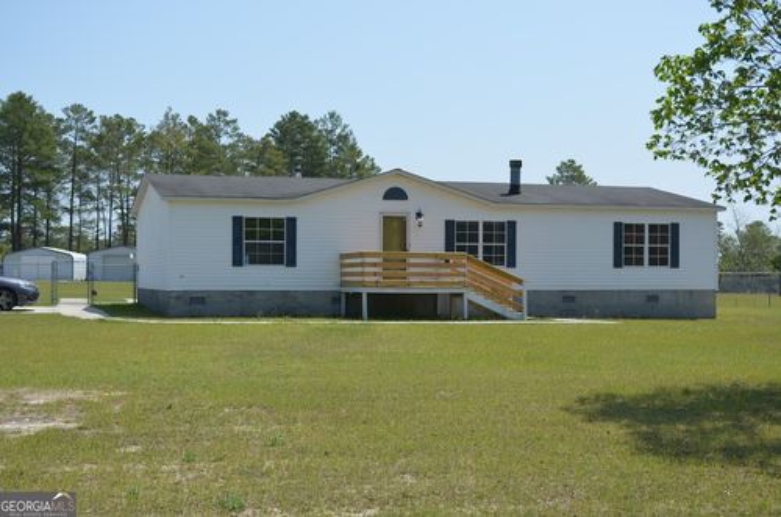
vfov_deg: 24.9
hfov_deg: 36.9
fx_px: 1169
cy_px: 258
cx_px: 390
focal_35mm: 54
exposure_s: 1/500
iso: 110
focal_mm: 36
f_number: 5
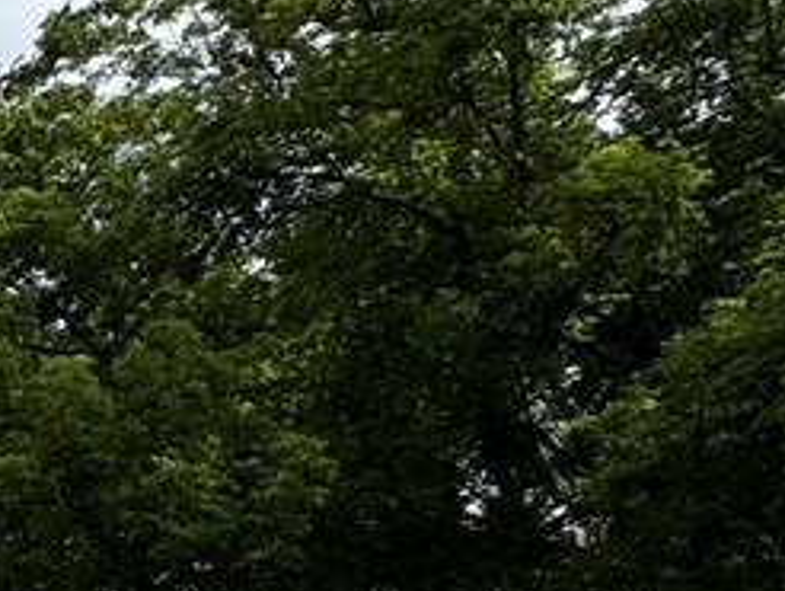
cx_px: -1229
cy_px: 997
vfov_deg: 14.6
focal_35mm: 91
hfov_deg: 13.5
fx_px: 2066
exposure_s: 1/1637
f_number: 2.2
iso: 50
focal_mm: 2.22
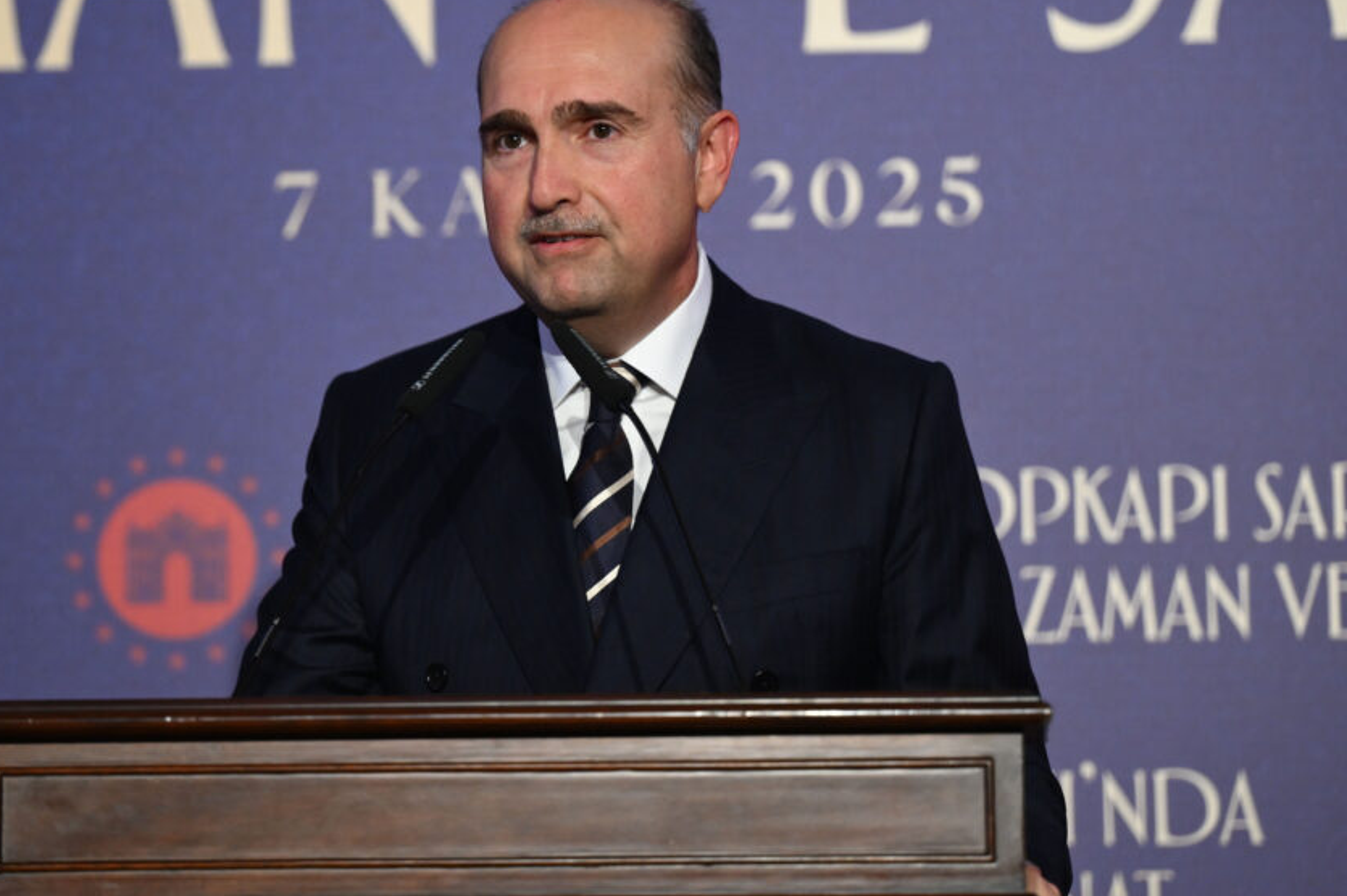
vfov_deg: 7.5
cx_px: 521
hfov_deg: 11.2
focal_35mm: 184
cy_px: 371
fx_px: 6882
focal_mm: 120
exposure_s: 1/250
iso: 2000
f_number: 2.8
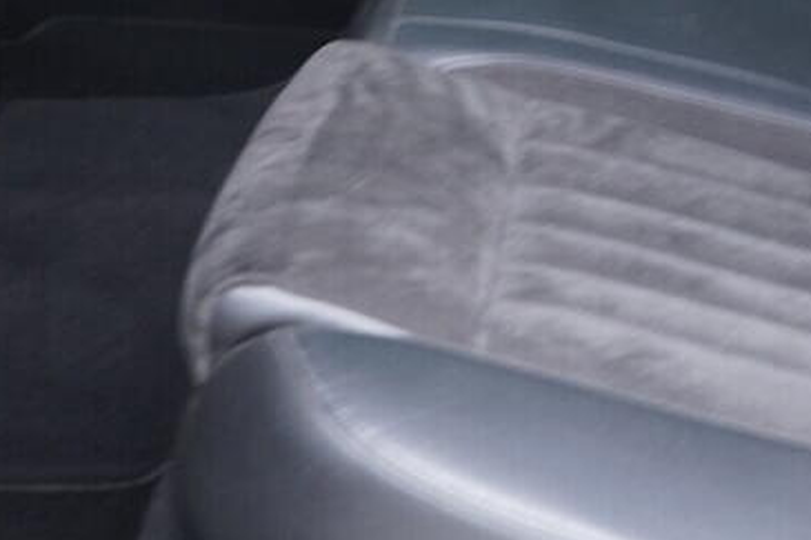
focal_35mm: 101
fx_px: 2274
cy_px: -188
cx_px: 827
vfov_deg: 13.0
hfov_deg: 19.6
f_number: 2.8
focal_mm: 24
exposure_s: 1/40
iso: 800
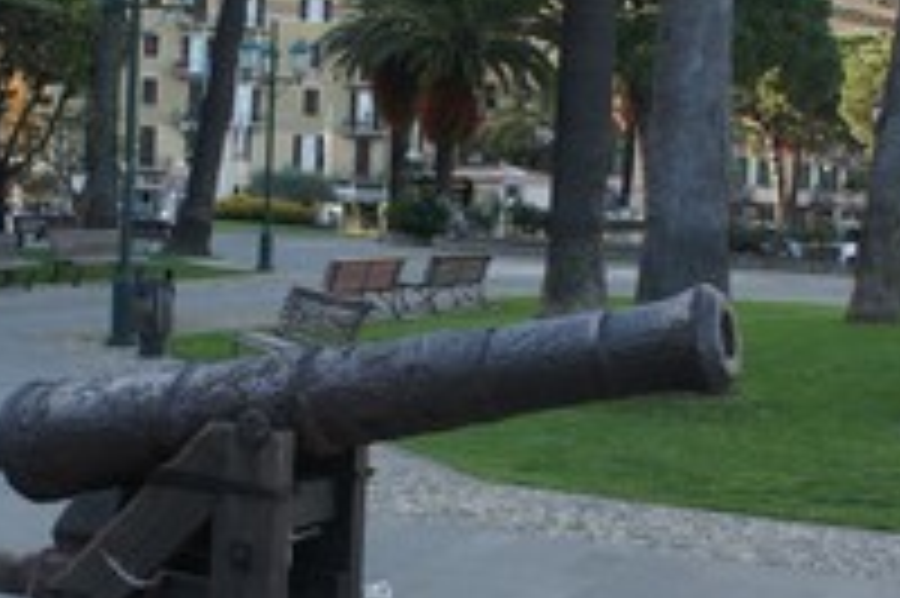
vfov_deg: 21.8
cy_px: 369
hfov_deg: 32.4
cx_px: 459
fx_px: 1549
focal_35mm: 62
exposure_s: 1/250
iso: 400
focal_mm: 18
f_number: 6.3
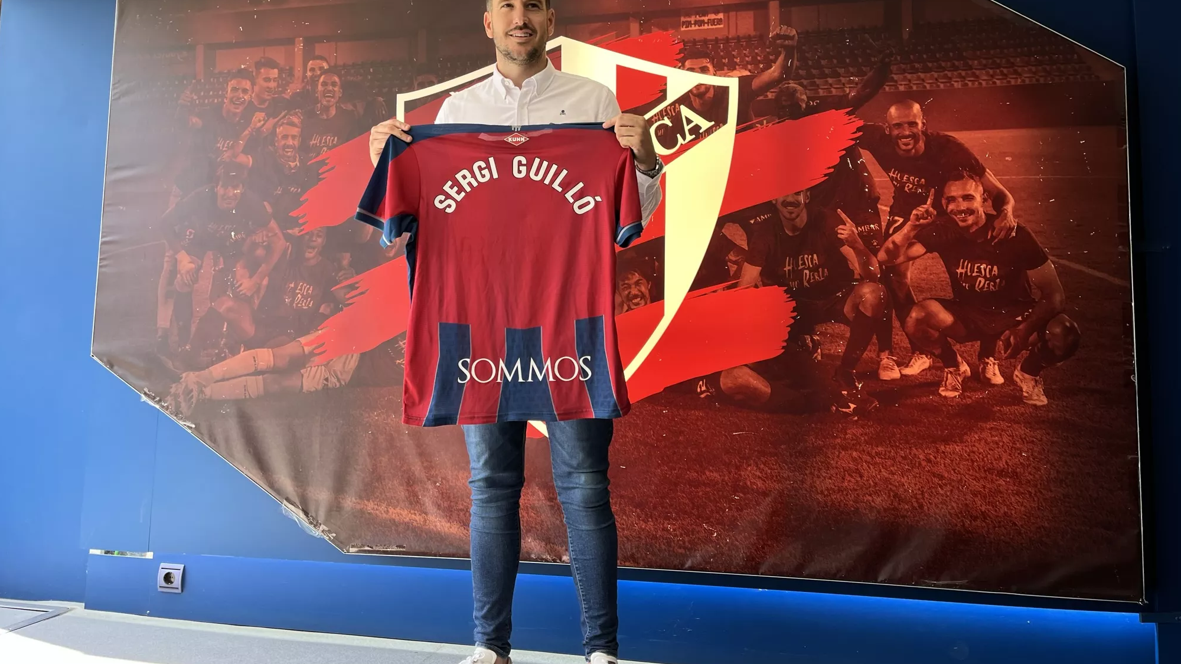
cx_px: 583
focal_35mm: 29
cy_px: 266
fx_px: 908
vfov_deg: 40.0
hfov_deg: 66.1
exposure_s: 1/100
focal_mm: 5.1
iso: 32
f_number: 1.6
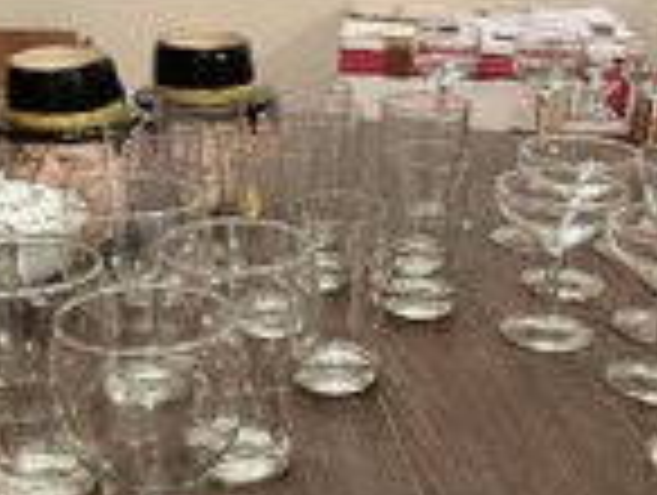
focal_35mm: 61
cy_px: 340
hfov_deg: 31.6
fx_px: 1160
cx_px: 353
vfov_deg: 24.0
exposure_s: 1/60
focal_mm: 5.7
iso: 400
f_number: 1.5
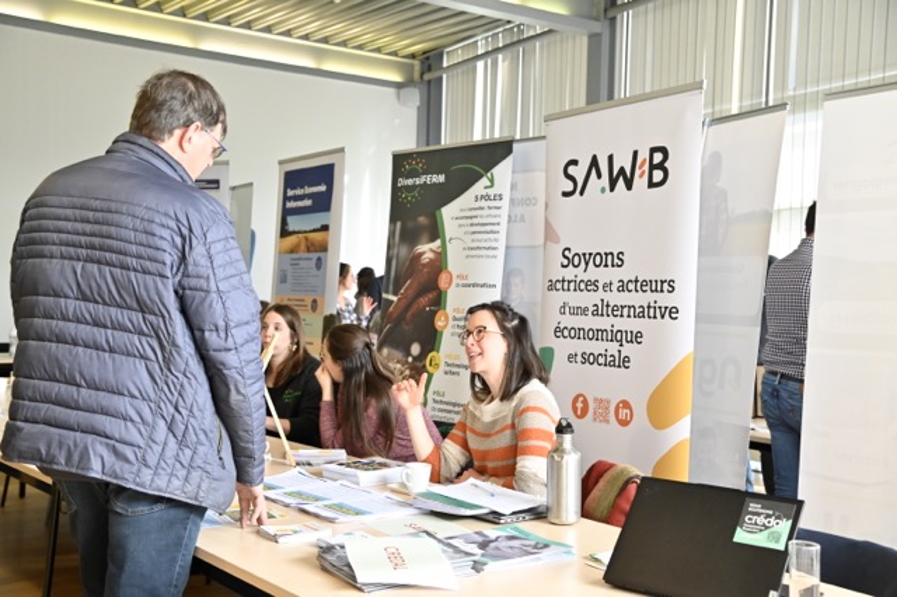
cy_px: 298
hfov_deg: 48.5
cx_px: 448
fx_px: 996
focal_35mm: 40
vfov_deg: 33.4
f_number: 4.5
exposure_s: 1/320
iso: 3200
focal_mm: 40
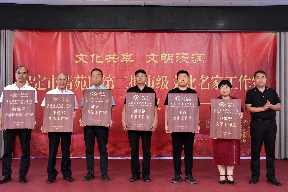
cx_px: 144
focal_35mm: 36
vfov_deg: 36.9
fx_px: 288
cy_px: 96
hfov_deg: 53.1
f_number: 5.6
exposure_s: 1/125
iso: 1600
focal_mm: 24
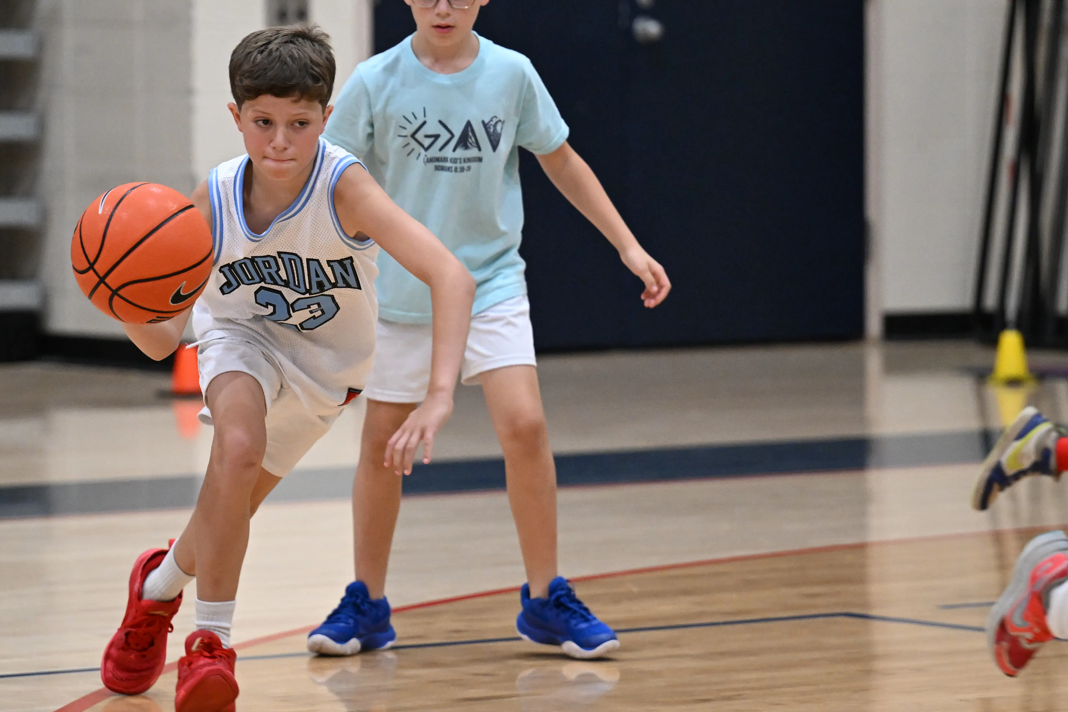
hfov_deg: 8.1
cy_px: 348
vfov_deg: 5.4
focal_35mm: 255
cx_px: 389
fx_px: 7564
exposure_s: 1/500
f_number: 2.8
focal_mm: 135
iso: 3200
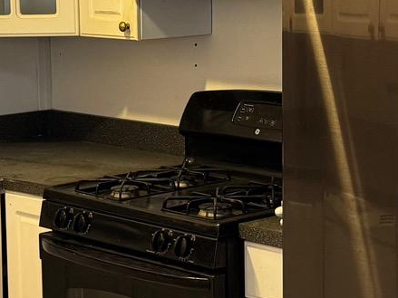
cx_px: 233
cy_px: 78
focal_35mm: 112
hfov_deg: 17.6
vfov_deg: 13.2
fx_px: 1287
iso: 320
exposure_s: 1/60
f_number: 1.78
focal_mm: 6.76
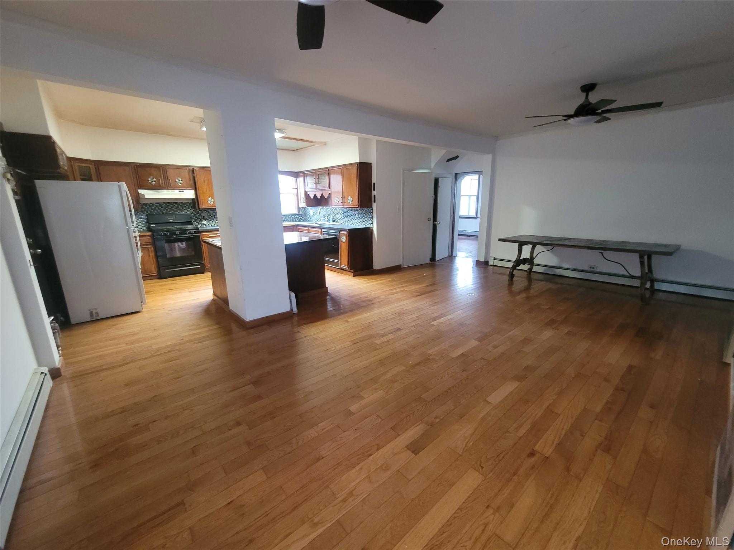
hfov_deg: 106.2
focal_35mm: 13
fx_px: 276
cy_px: 275
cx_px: 367
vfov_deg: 89.9
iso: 640
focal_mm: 2.2
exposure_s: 1/24
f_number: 2.2
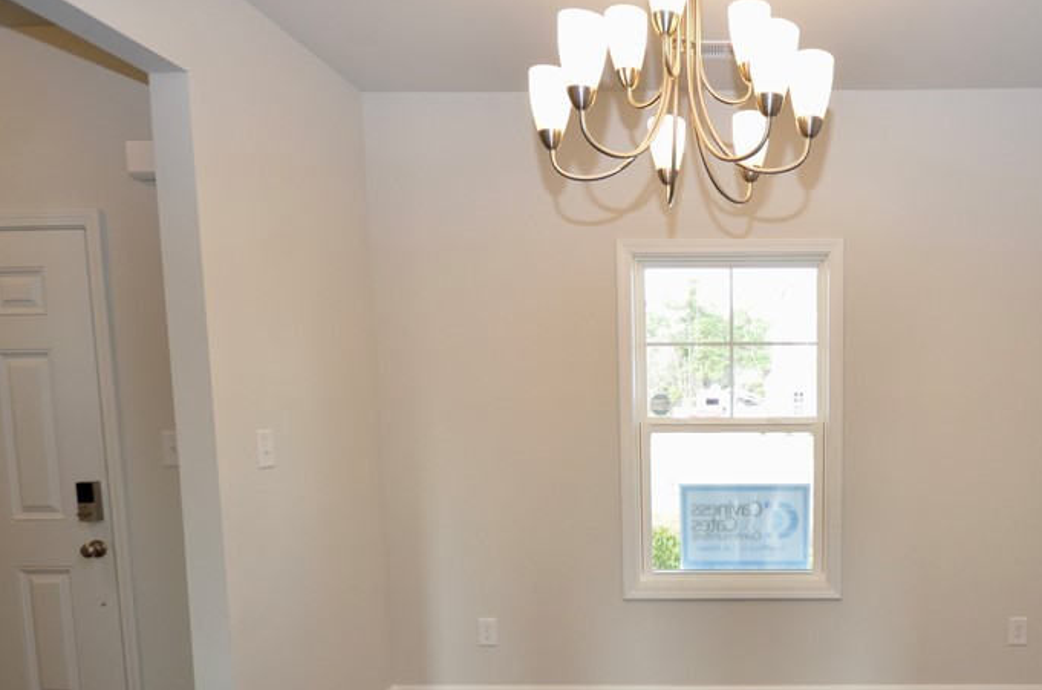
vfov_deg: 51.7
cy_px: 472
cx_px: 758
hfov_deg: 69.8
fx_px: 693
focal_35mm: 24
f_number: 4.8
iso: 400
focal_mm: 10
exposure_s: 1/90
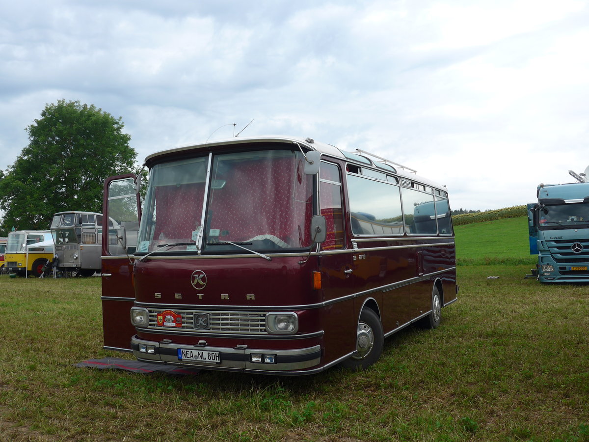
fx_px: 579
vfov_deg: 41.8
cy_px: 221
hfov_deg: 54.0
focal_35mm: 34
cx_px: 294
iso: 80
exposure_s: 1/250
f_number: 2.8
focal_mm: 7
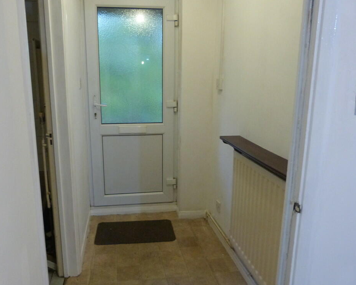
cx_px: 162
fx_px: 284
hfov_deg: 64.0
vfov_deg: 53.2
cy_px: 142
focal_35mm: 27
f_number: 2.8
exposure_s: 1/30
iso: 400
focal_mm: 4.5
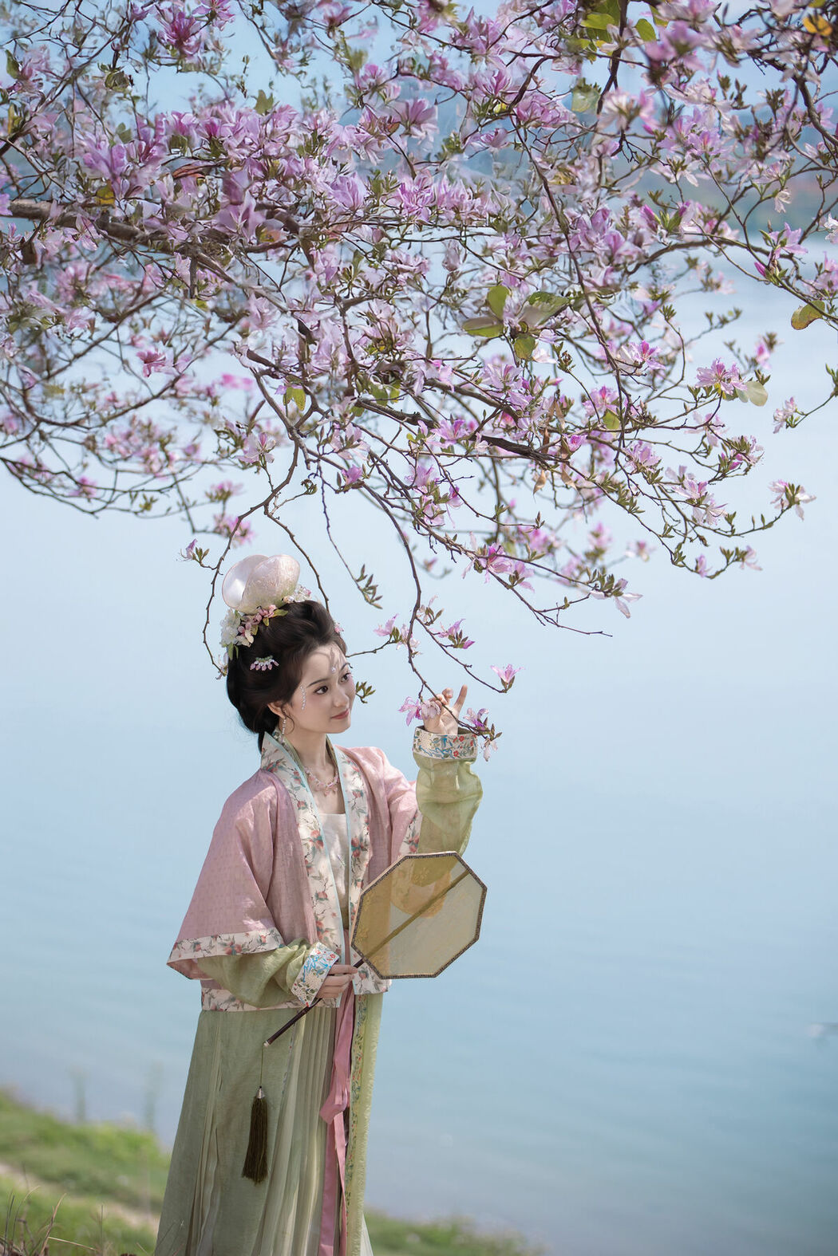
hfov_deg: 14.4
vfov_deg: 21.5
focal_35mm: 95
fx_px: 3317
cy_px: 628
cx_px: 419
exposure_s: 1/1600
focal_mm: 95
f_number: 2.8
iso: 100
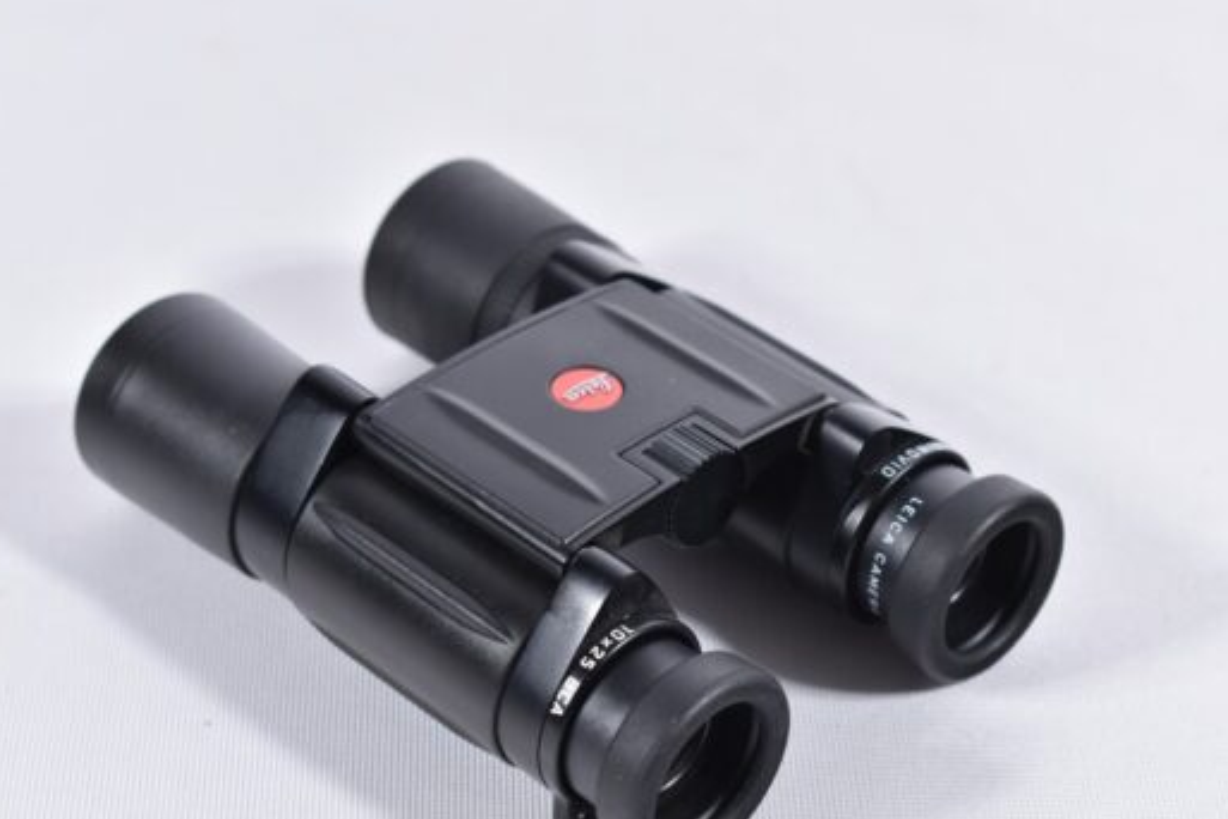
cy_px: 474
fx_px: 3294
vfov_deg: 14.2
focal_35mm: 97
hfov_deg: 21.1
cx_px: 575
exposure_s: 1/30
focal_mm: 55
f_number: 5.6
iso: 640
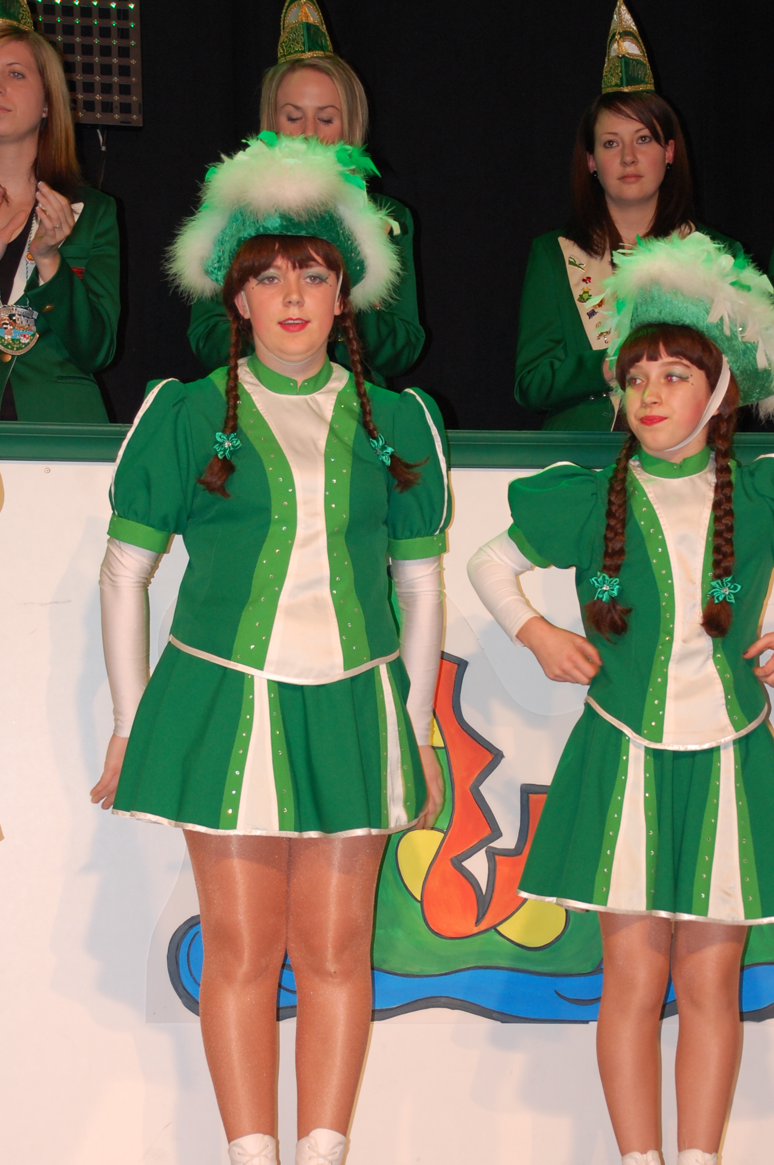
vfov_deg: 18.6
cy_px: 693
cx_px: 460
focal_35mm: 110
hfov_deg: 12.4
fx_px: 3554
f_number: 5.3
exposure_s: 1/60
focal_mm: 60
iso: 400
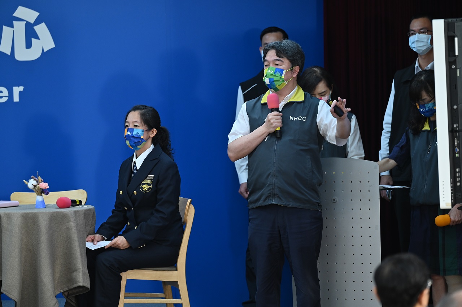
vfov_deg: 6.9
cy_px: 154
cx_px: 231
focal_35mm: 200
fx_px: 2564
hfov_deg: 10.3
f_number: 4.5
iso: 800
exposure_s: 1/160
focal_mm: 200
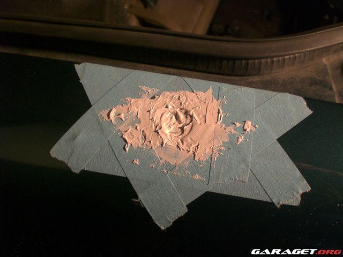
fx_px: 377
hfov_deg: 49.0
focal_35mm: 38
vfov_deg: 37.7
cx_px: 172
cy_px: 128
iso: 100
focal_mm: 6.3
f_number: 3.1
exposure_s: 1/80
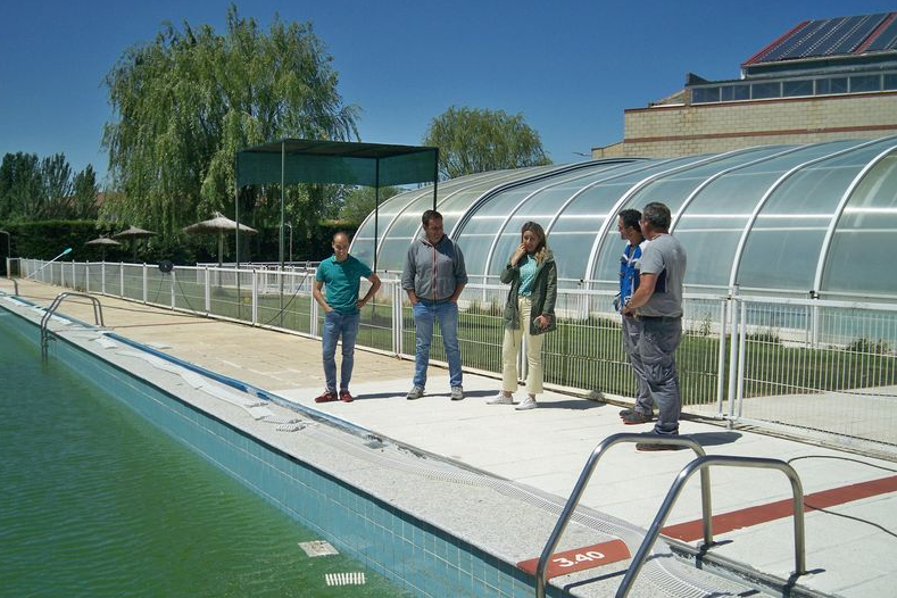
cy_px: 321
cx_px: 443
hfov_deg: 49.6
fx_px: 972
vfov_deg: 34.2
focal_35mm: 39
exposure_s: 1/500
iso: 80
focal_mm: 7.9
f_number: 8.6
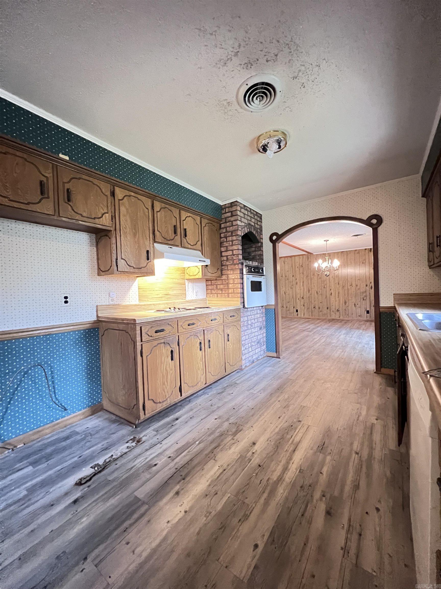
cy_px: 294
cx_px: 220
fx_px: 221
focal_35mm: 13
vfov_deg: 106.2
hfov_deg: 89.9
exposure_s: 1/30
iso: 2000
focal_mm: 1.57
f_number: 1.8
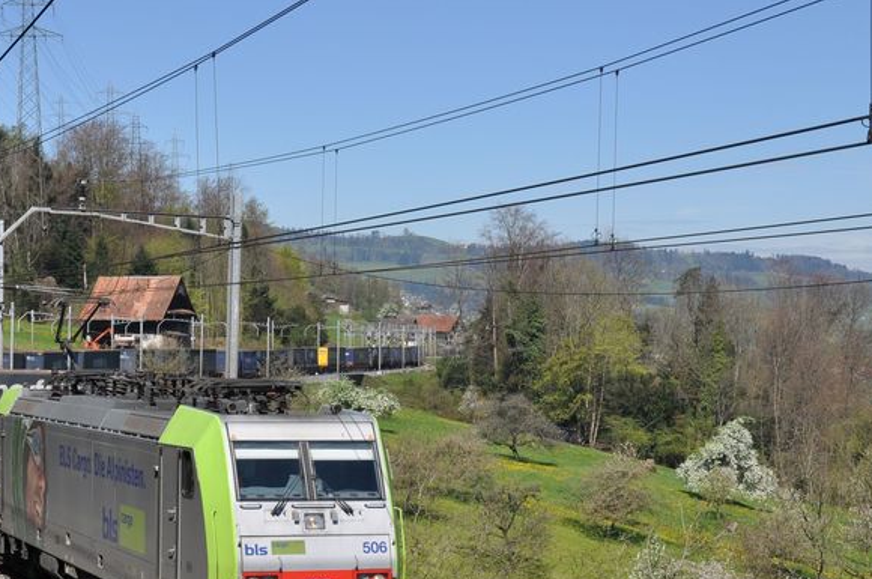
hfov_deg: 22.6
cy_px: 411
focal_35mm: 90
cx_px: 316
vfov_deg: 15.1
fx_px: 2177
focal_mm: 34
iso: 200
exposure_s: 1/640
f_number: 8
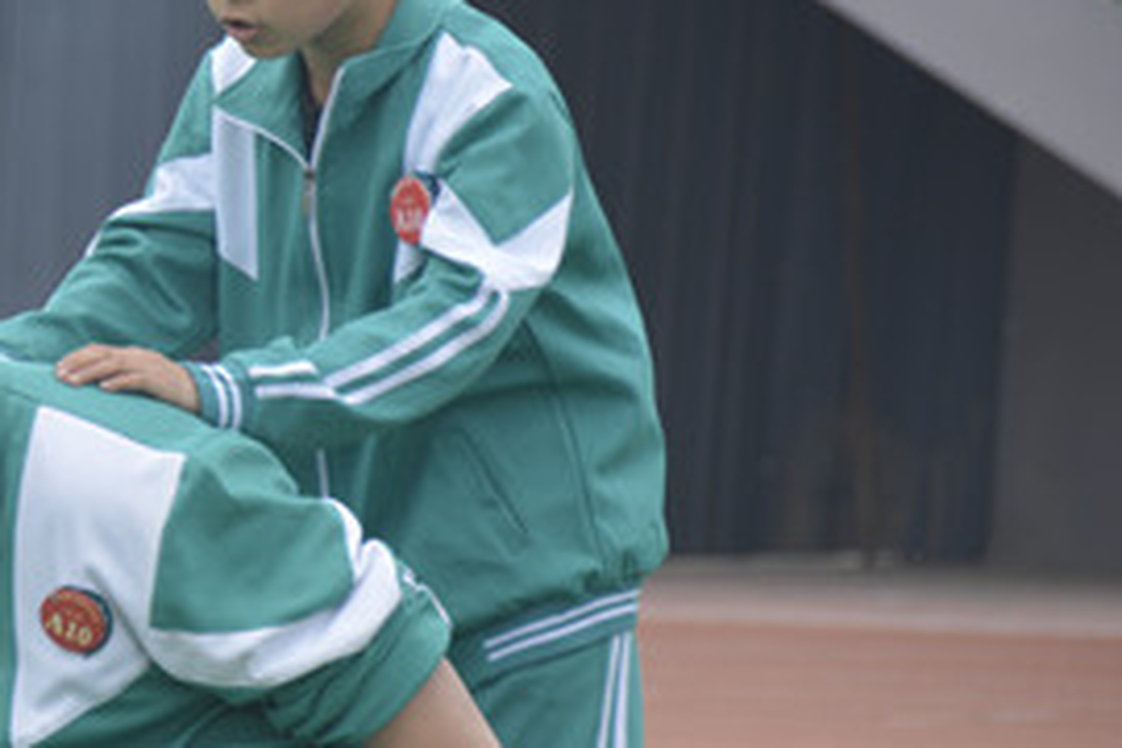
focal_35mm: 517
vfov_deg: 2.7
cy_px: 495
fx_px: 16115
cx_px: -87
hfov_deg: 4.0
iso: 400
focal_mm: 155
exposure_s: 1/320
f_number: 6
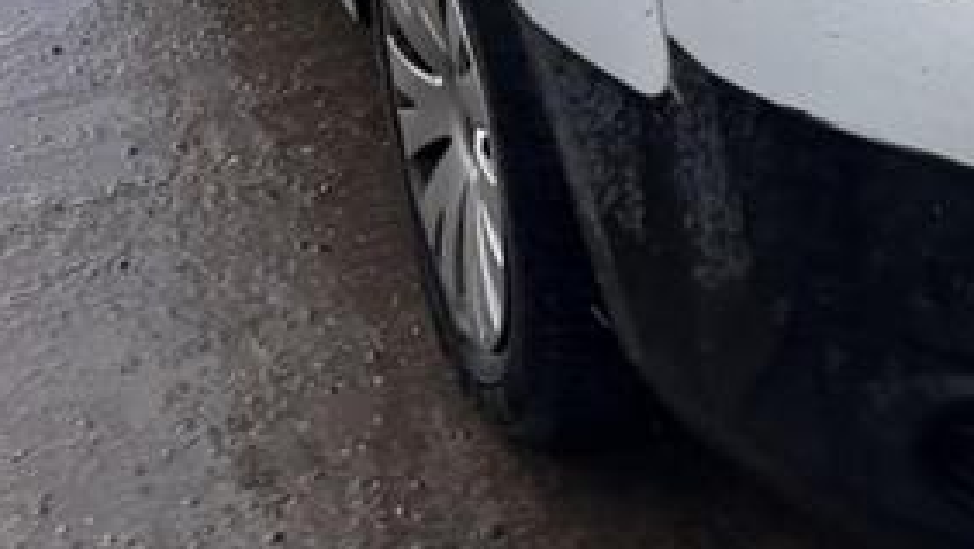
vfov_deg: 12.3
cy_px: -463
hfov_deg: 22.7
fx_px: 2326
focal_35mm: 90
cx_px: 977
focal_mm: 5.96
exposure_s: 1/152
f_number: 1.6
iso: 40
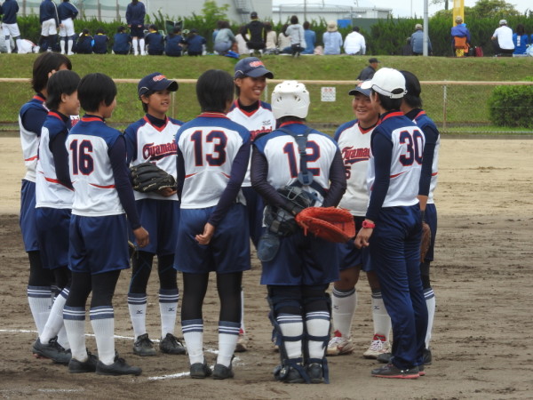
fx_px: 3387
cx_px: 266
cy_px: 200
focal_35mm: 220
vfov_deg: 6.8
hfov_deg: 9.0
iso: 100
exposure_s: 1/200
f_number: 5.3
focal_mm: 39.4
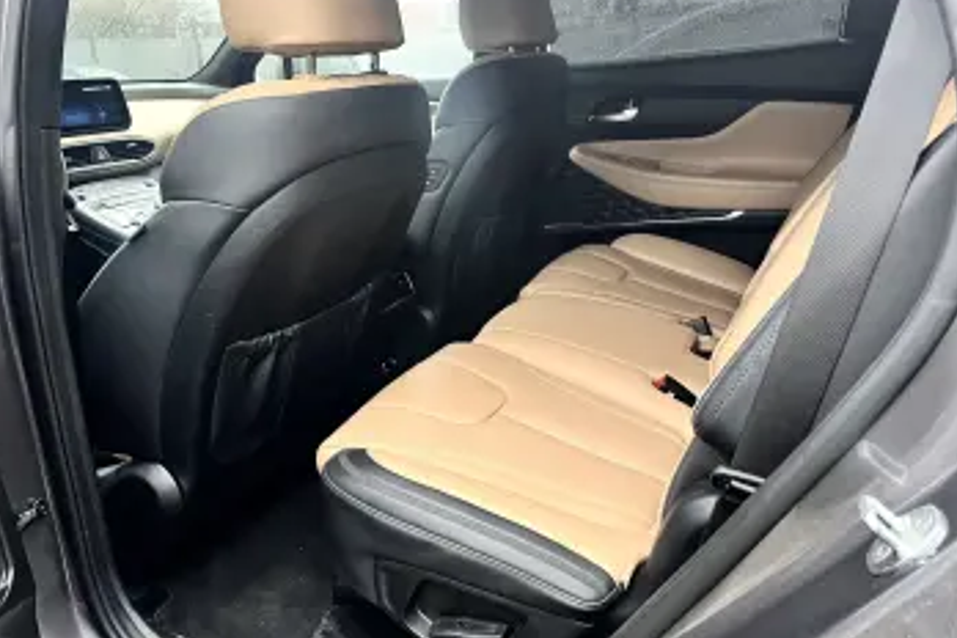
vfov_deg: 46.4
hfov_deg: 65.5
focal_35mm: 28
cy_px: 319
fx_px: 744
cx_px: 473
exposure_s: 1/60
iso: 250
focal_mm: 5.1
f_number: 1.6
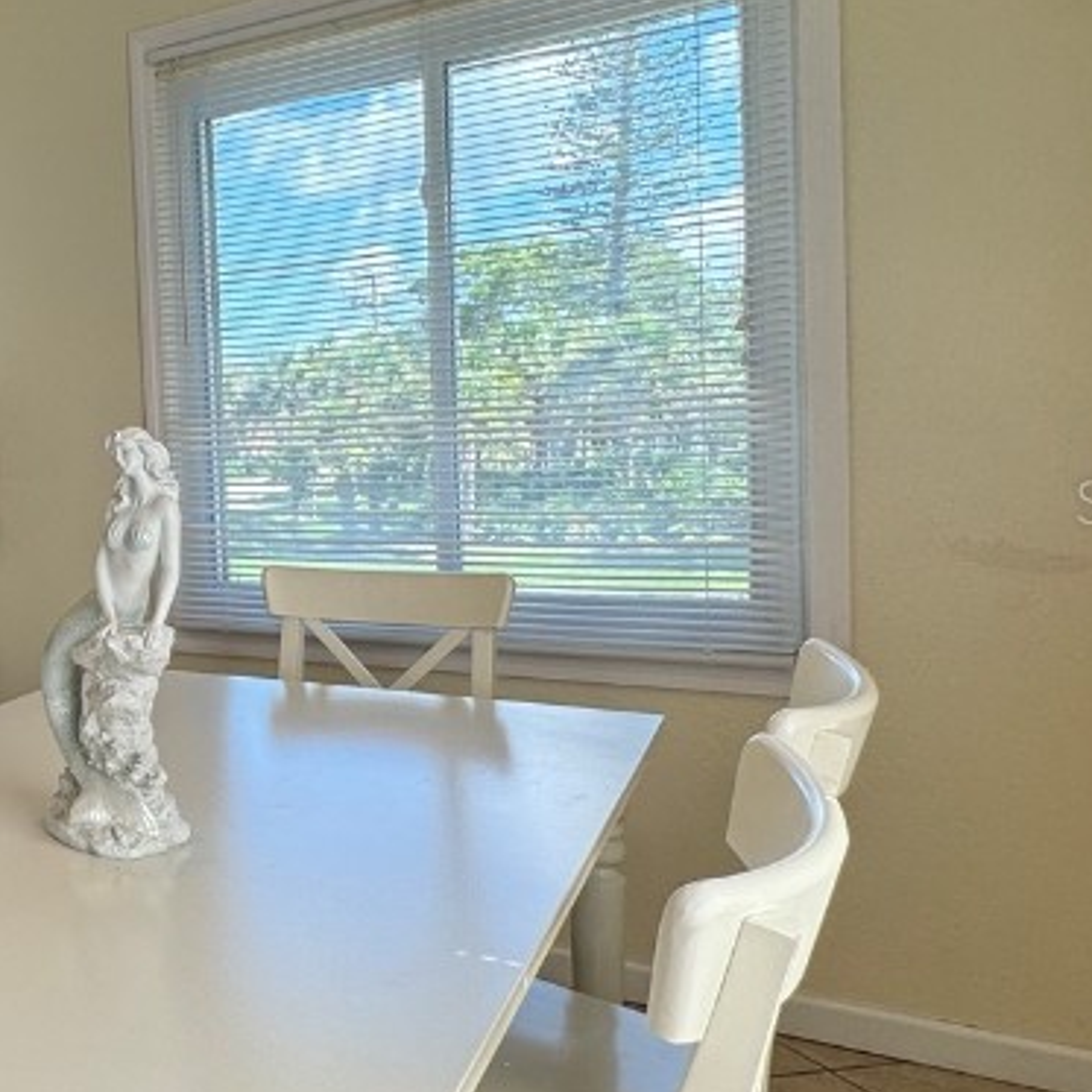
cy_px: 501
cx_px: -146
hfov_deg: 38.7
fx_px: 1213
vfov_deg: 48.4
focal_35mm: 34
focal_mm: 2.22
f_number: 2.2
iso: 40
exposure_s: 1/130
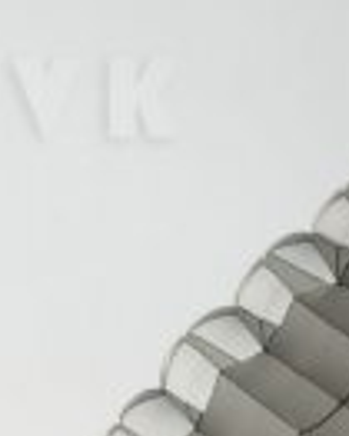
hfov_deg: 1.2
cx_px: 553
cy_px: 556
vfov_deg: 1.5
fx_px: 16559
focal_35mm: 1284
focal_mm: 200
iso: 200
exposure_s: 1/400
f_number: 8
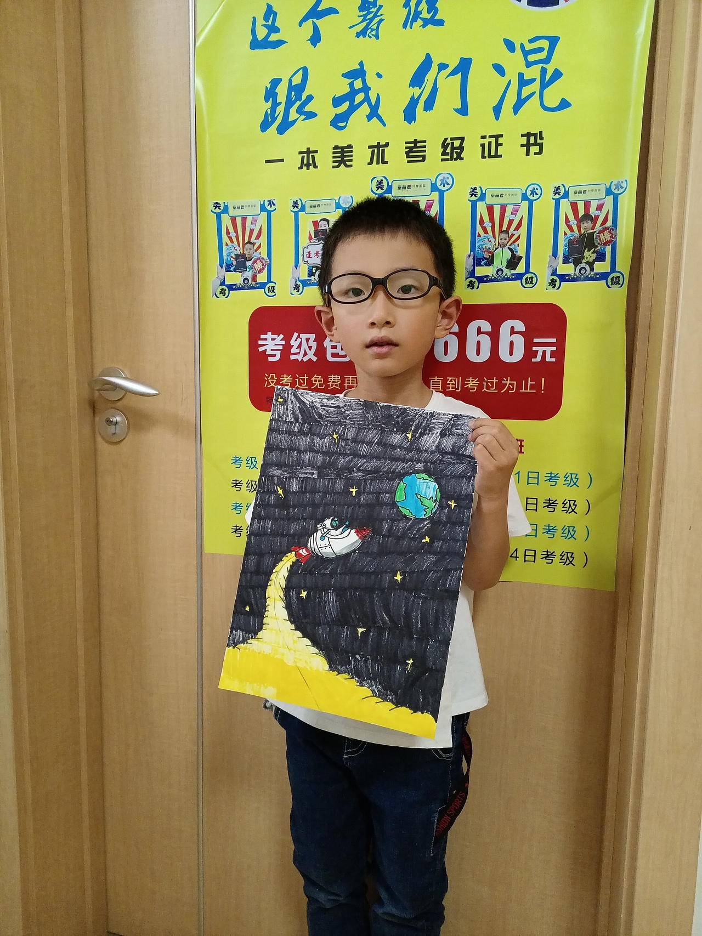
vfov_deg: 67.3
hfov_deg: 53.1
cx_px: 351
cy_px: 468
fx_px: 703
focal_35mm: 26
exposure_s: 1/100
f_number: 1.8
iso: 1734
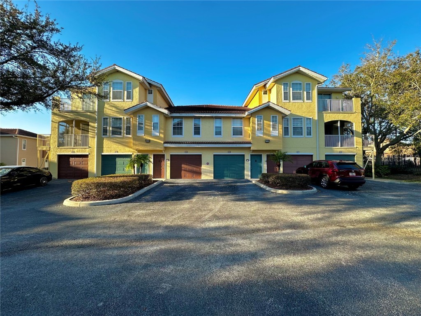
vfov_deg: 85.7
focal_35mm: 14
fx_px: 170
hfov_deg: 102.1
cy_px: 158
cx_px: 210
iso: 40
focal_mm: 2.22
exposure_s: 1/312
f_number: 2.2
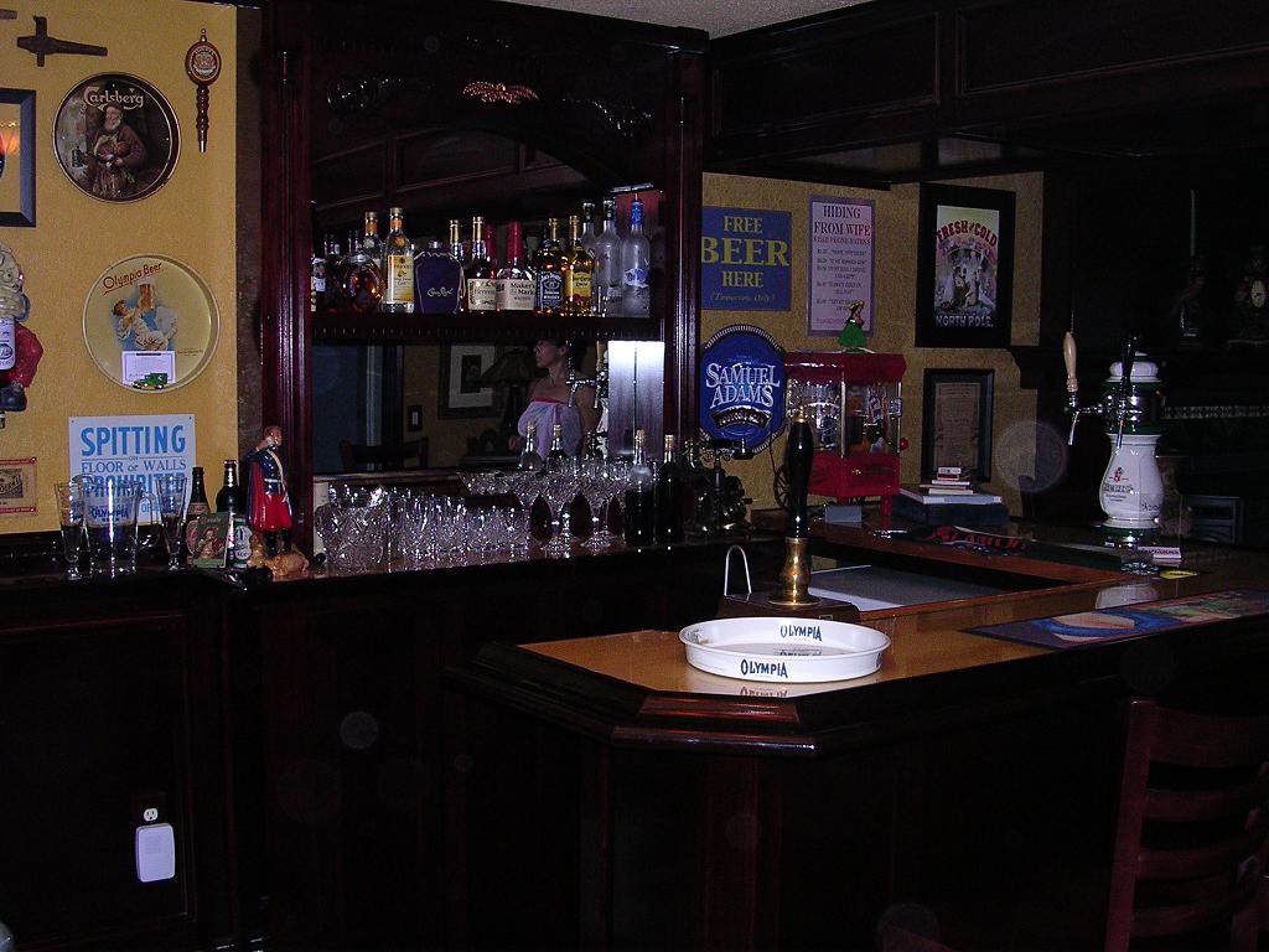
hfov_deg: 45.8
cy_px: 476
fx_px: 1503
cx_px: 634
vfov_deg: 35.1
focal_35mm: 41
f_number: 2.9
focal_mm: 6.2
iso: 270
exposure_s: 1/60.1
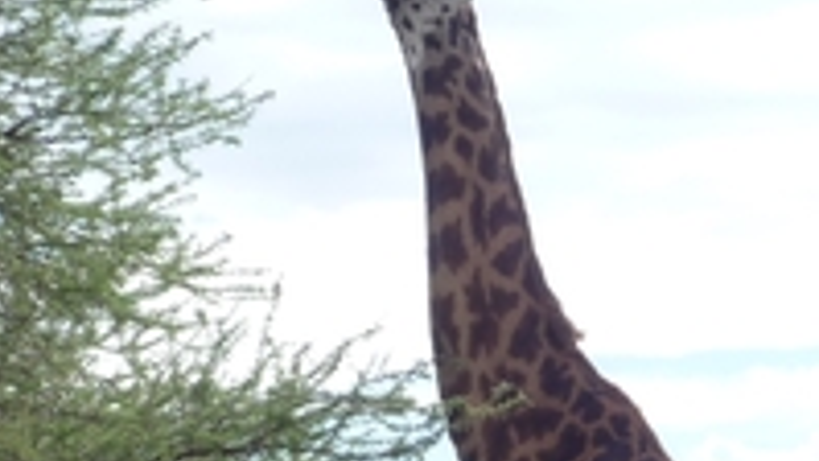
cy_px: 716
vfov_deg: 6.2
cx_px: 630
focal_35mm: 194
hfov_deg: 11.1
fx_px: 4214
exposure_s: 1/400
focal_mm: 10.4
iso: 100
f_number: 4.7
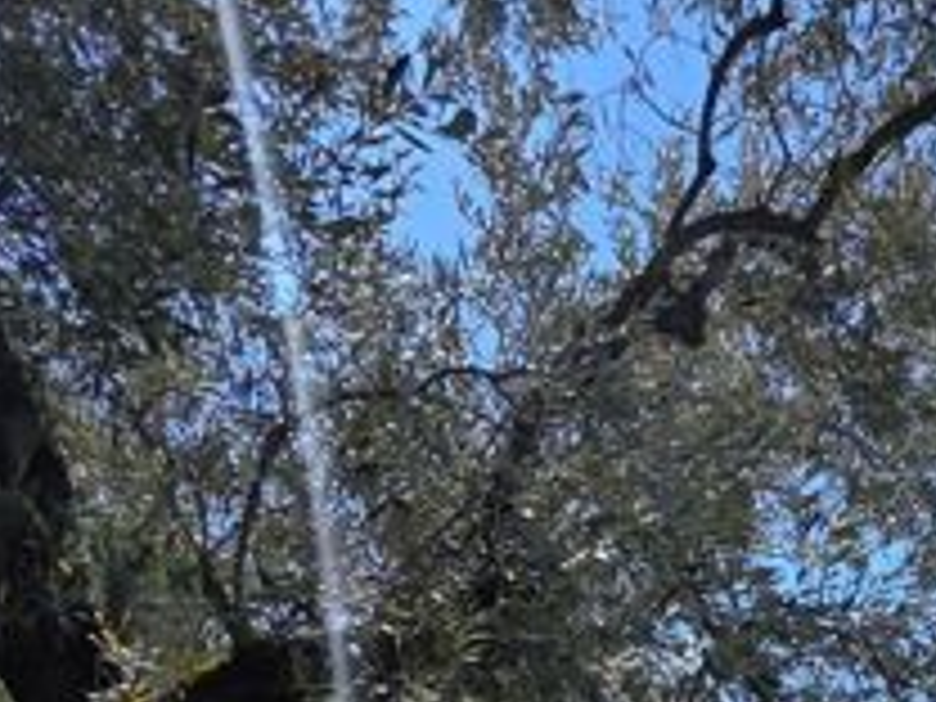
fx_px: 1190
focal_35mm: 44
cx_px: 889
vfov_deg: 22.9
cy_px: 1179
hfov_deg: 39.0
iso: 40
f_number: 1.9
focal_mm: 2.2
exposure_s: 1/1525
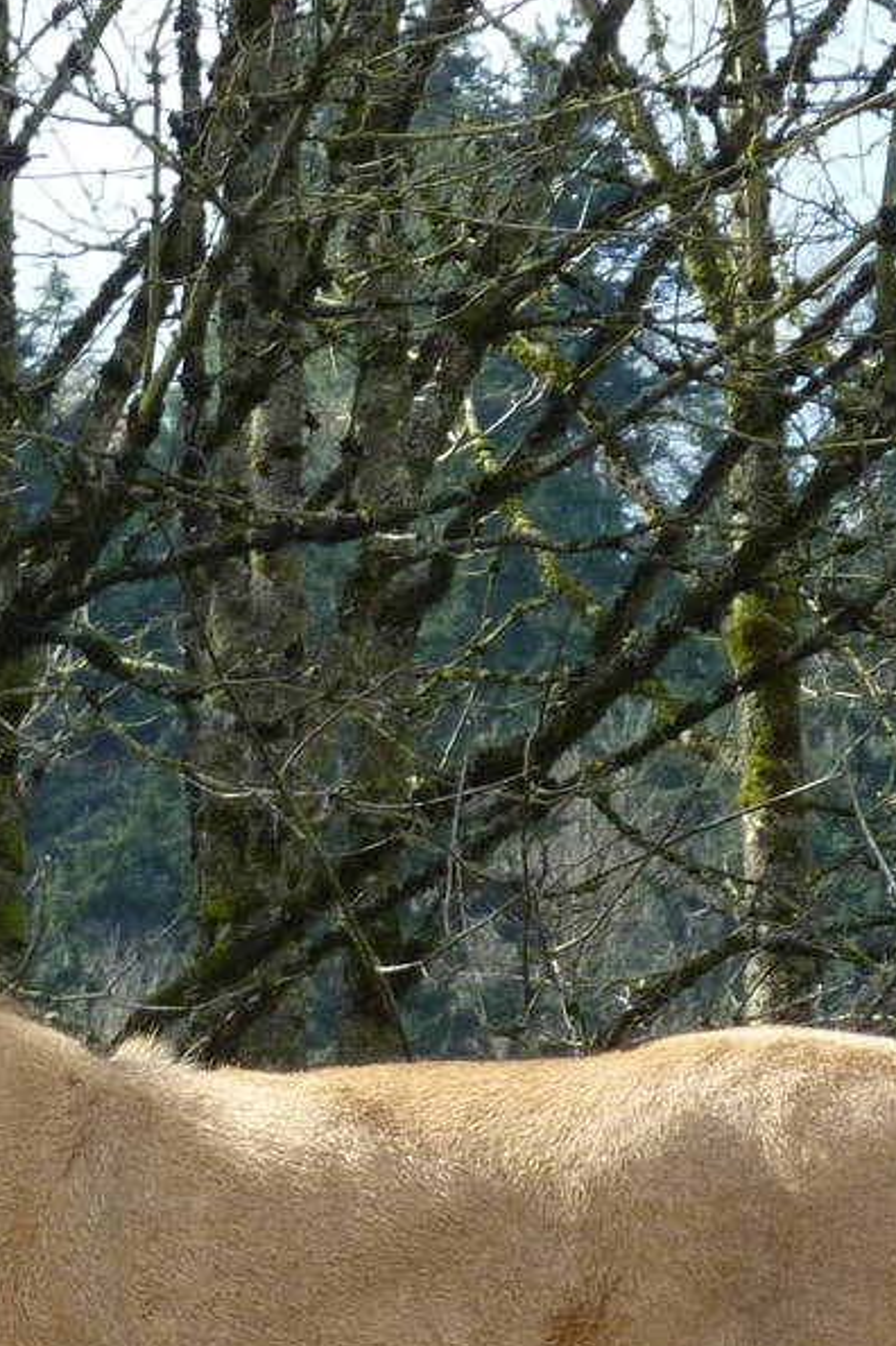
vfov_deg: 4.4
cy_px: 1321
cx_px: 305
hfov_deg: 2.9
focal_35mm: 473
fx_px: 17678
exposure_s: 1/500
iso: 250
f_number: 4.5
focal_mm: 27.8
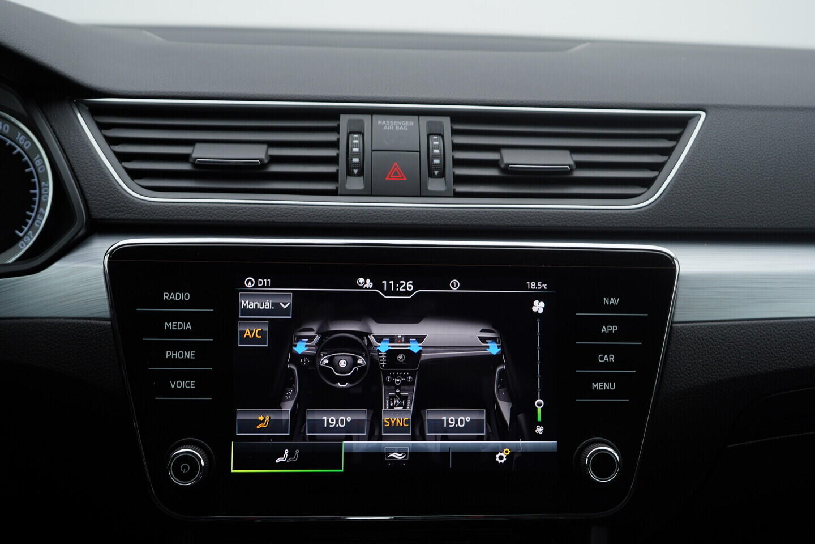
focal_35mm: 36
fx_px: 815
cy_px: 272
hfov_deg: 53.1
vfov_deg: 36.9
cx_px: 408
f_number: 4
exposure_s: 1/60
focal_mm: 24
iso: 125
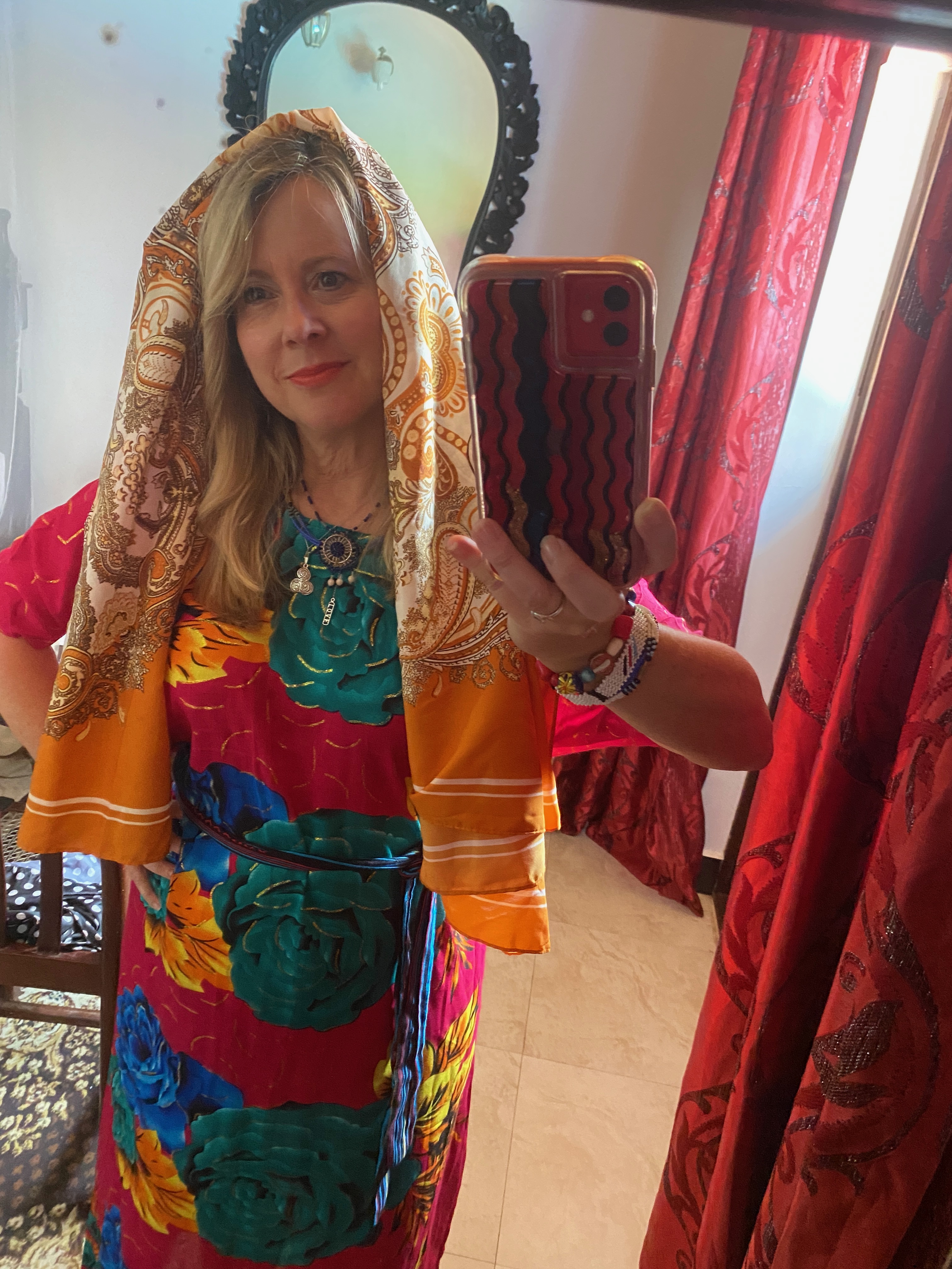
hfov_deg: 53.1
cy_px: 634
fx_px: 953
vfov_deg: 67.3
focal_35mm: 26
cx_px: 476
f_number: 1.8
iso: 640
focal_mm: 4.25
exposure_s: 1/37
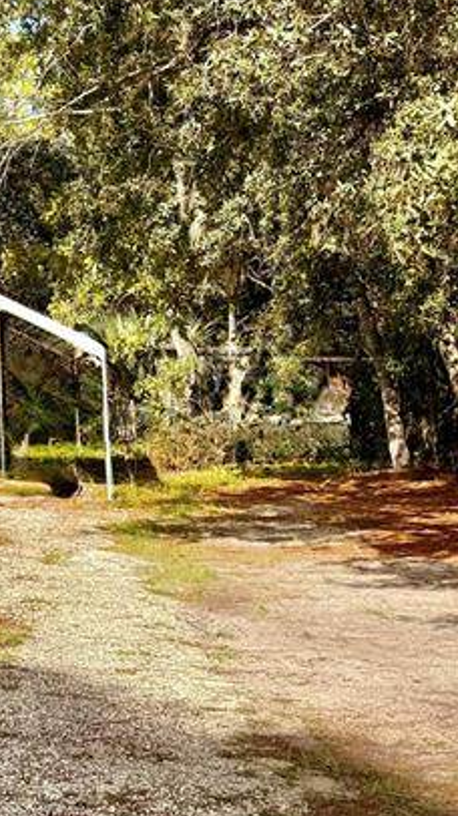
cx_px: -472
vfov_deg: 31.6
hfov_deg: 14.8
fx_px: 1427
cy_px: 257
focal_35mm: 66
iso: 100
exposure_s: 1/4167
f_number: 1.78
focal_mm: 6.76
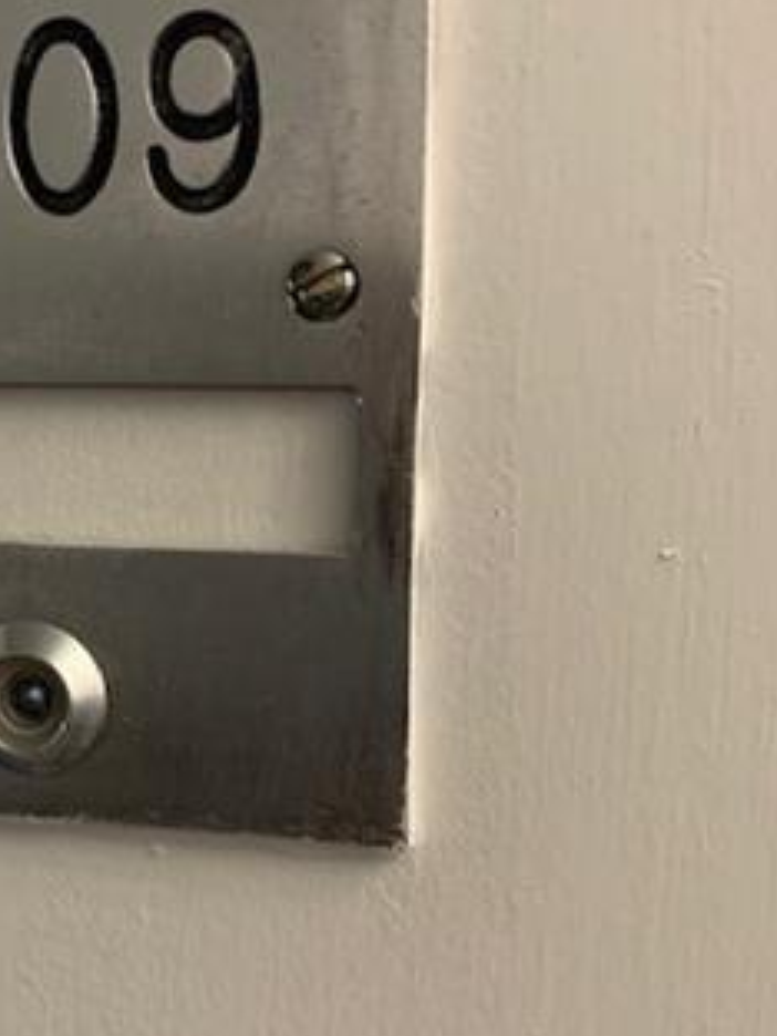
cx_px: 100
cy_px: 545
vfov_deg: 38.2
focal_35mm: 50
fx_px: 1496
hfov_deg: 28.2
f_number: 1.8
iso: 250
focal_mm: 4.25
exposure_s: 1/60
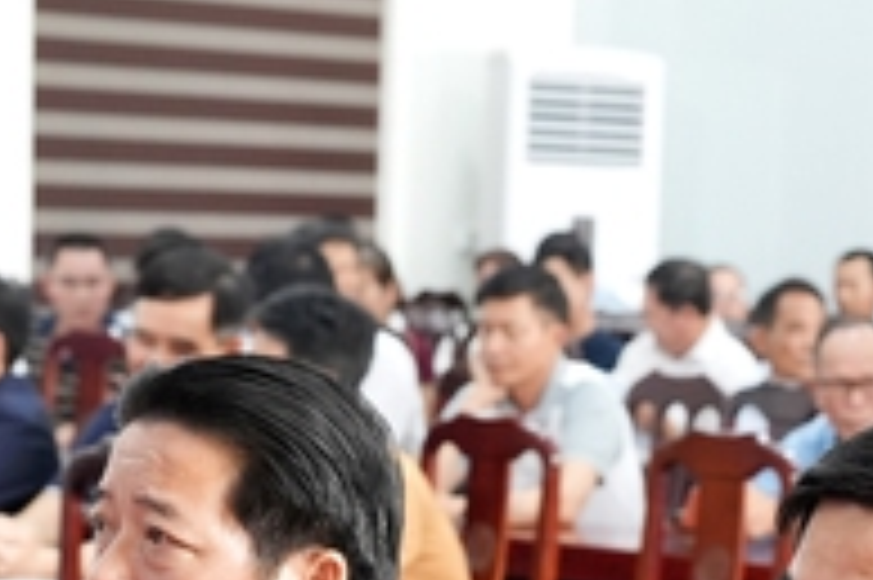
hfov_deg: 11.9
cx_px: 810
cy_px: 816
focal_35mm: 172
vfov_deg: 7.8
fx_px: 4167
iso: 1600
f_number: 4.5
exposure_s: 1/125
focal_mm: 45
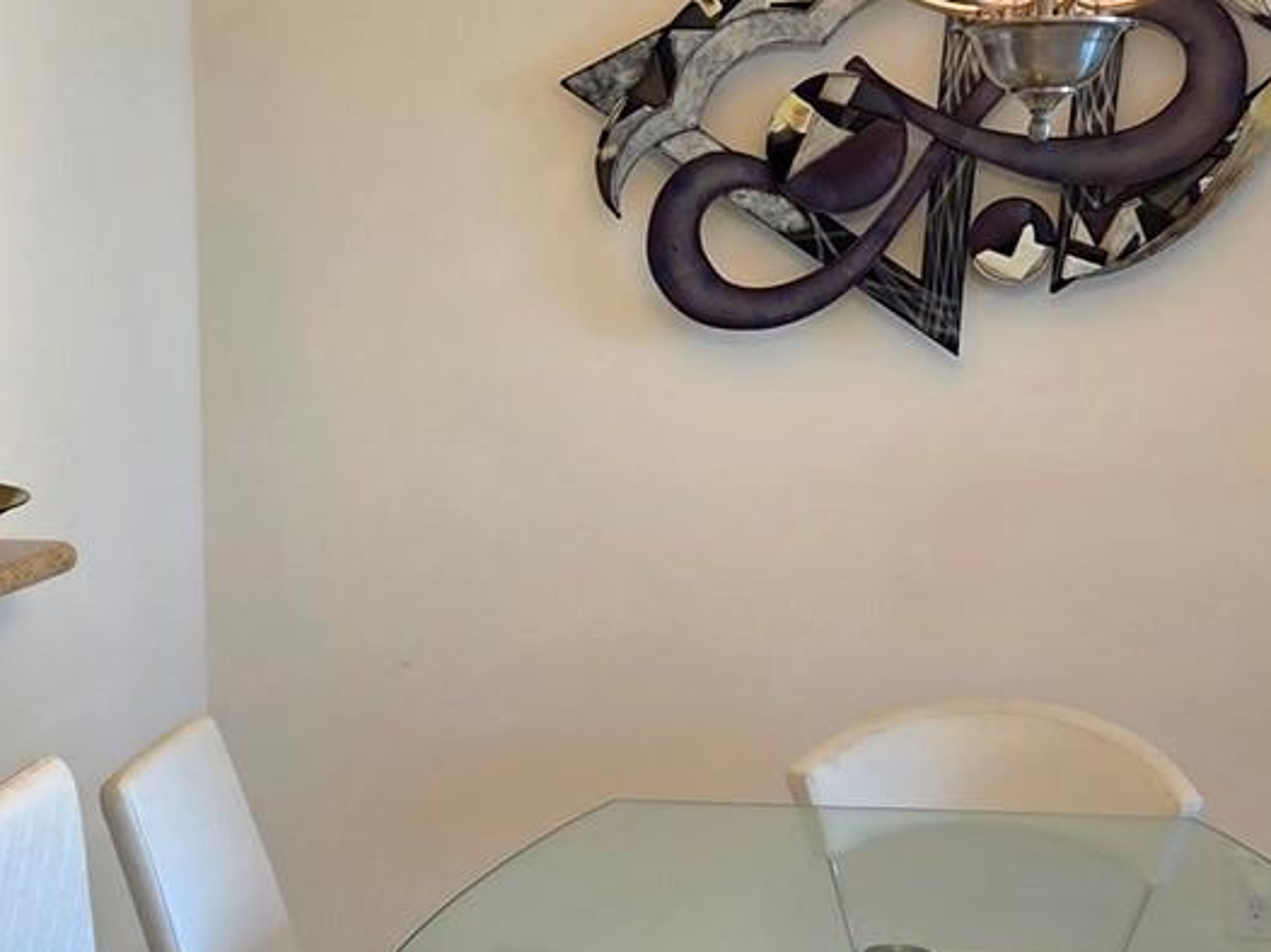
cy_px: 522
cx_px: 442
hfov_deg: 27.6
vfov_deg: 21.0
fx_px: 2569
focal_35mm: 70
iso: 64
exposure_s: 1/120
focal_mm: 5.4
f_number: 1.8
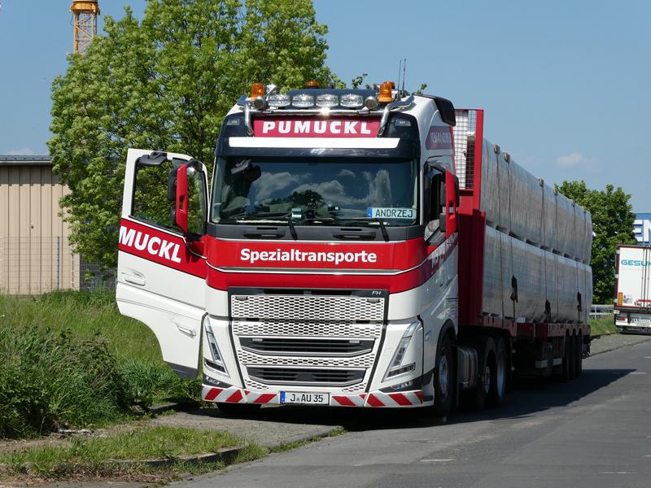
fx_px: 2332
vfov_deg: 12.0
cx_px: 326
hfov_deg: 15.9
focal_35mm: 124
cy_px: 244
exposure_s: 1/500
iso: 80
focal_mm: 22.3
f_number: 5.2
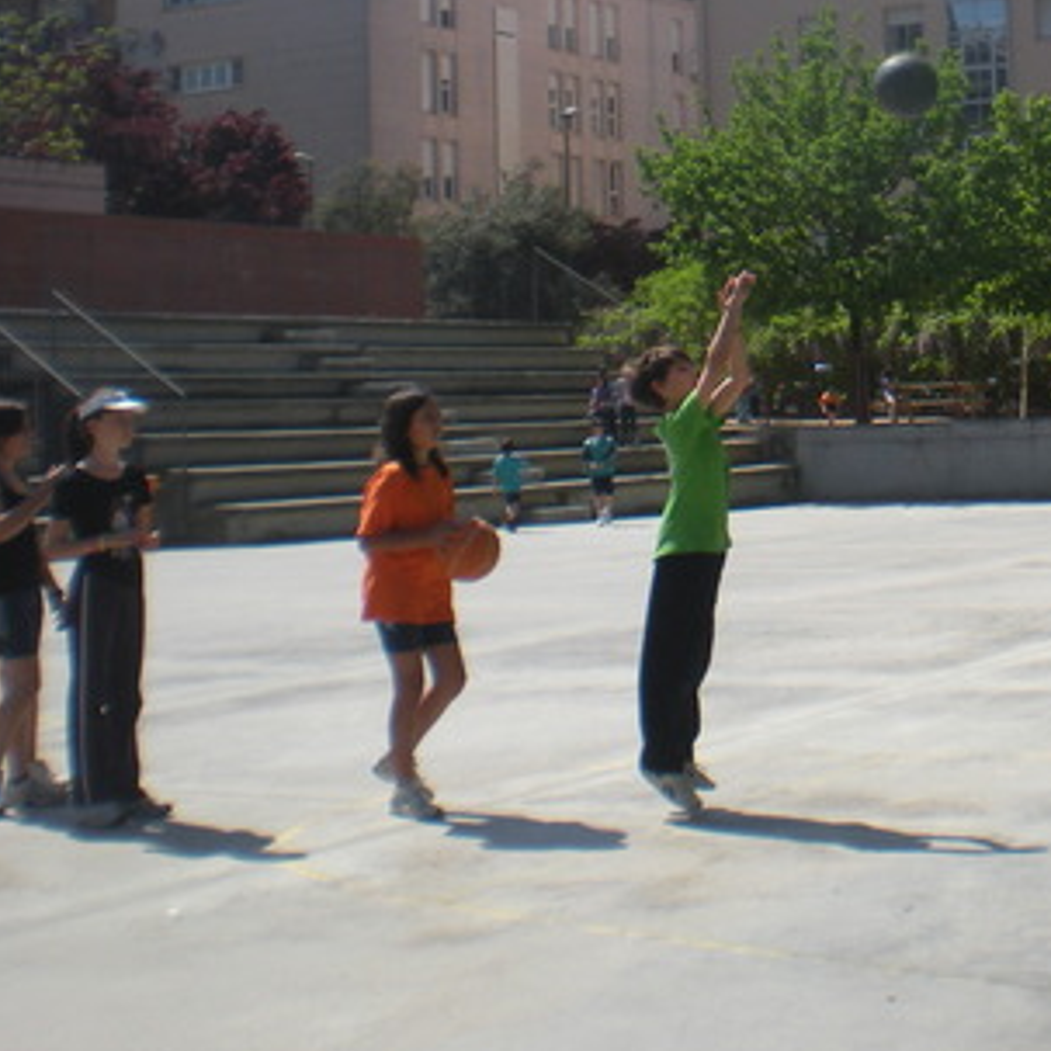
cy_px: 271
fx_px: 2439
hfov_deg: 23.3
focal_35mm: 71
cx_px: 1048
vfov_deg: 24.1
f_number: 4.6
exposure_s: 1/514
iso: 64
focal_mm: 6.3
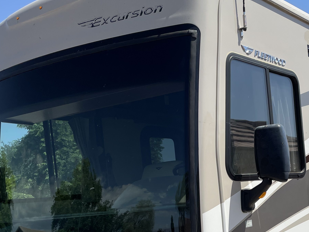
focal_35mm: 58
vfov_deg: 24.4
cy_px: 214
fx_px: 518
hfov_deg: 31.7
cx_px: 277
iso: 32
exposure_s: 1/4000
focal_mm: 4.2
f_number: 1.6
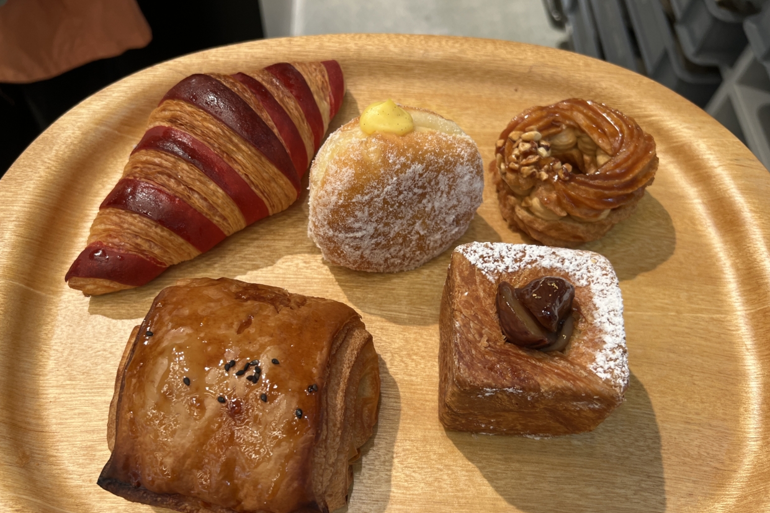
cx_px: 372
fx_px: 599
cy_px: 287
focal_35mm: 28
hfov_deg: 65.5
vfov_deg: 46.3
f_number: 1.5
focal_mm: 5.7
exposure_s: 1/100
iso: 100
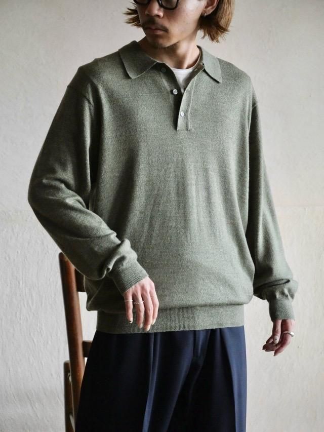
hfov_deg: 16.1
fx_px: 1148
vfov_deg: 21.3
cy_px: 216
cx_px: 162
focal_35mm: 92
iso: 2500
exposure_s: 1/100
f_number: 3.9
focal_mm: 46
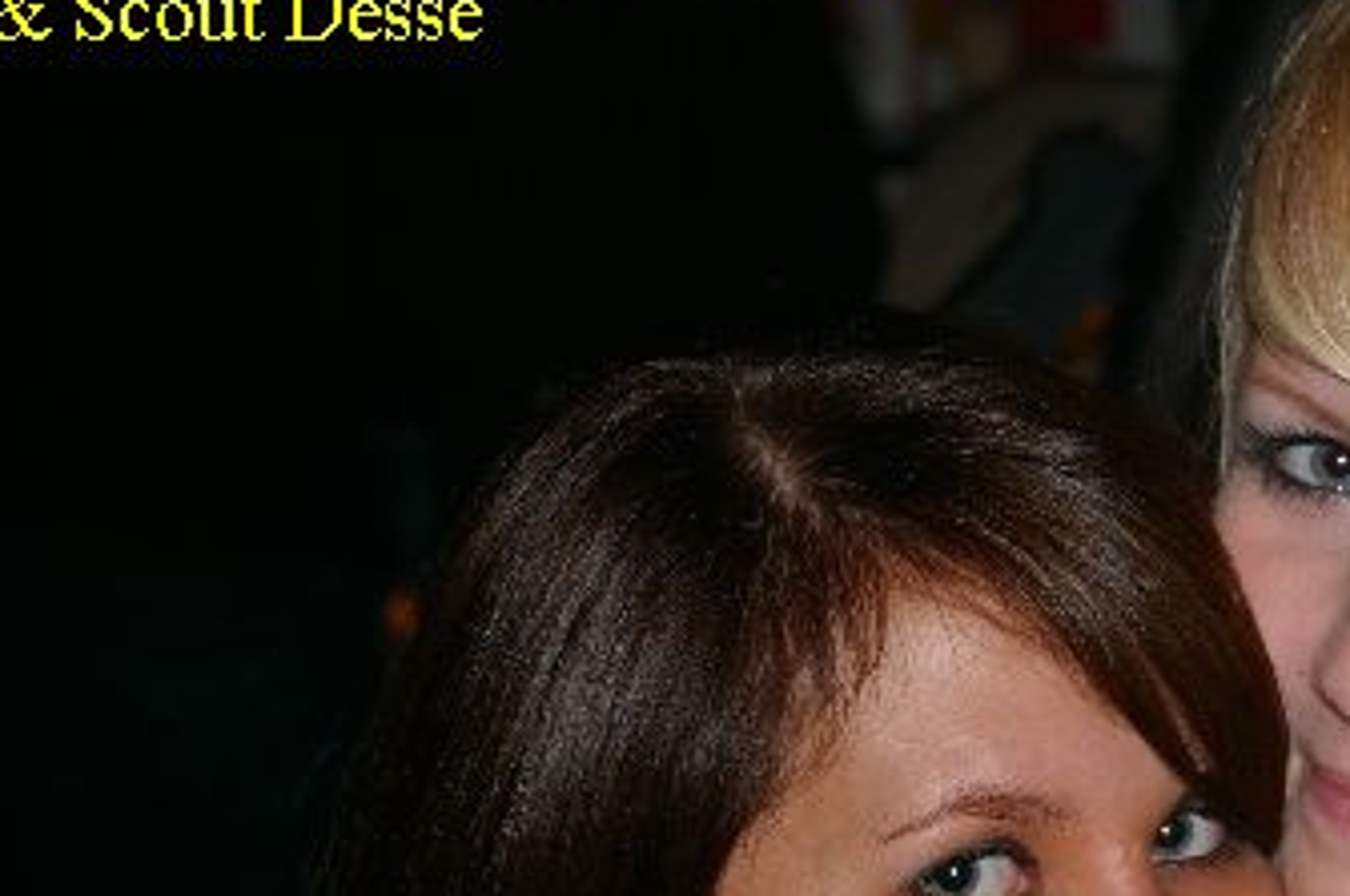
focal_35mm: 167
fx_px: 6254
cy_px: 783
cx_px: 1354
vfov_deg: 8.2
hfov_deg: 12.2
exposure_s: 1/60
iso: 200
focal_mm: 55
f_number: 5.6
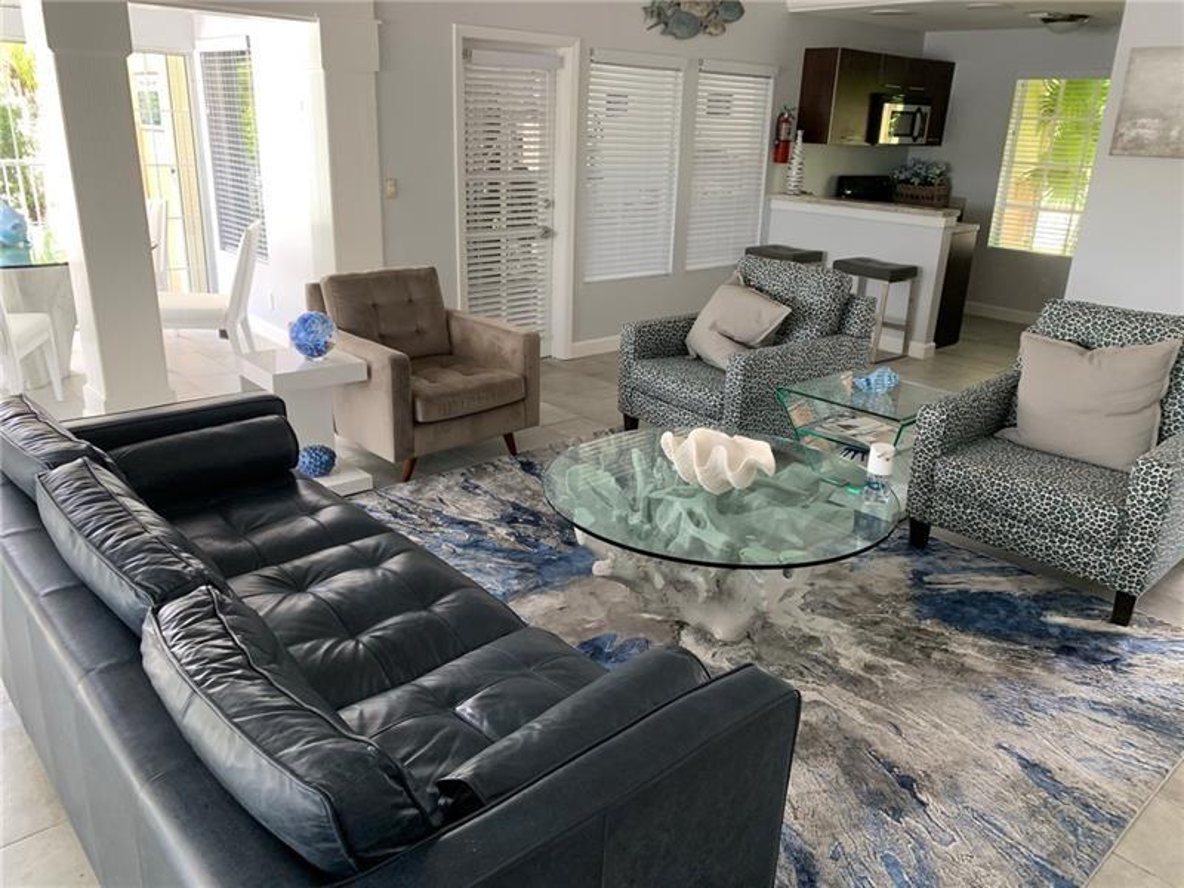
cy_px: 444
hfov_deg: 67.3
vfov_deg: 53.1
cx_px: 592
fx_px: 889
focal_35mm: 26
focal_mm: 4.25
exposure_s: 1/65
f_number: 1.8
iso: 100
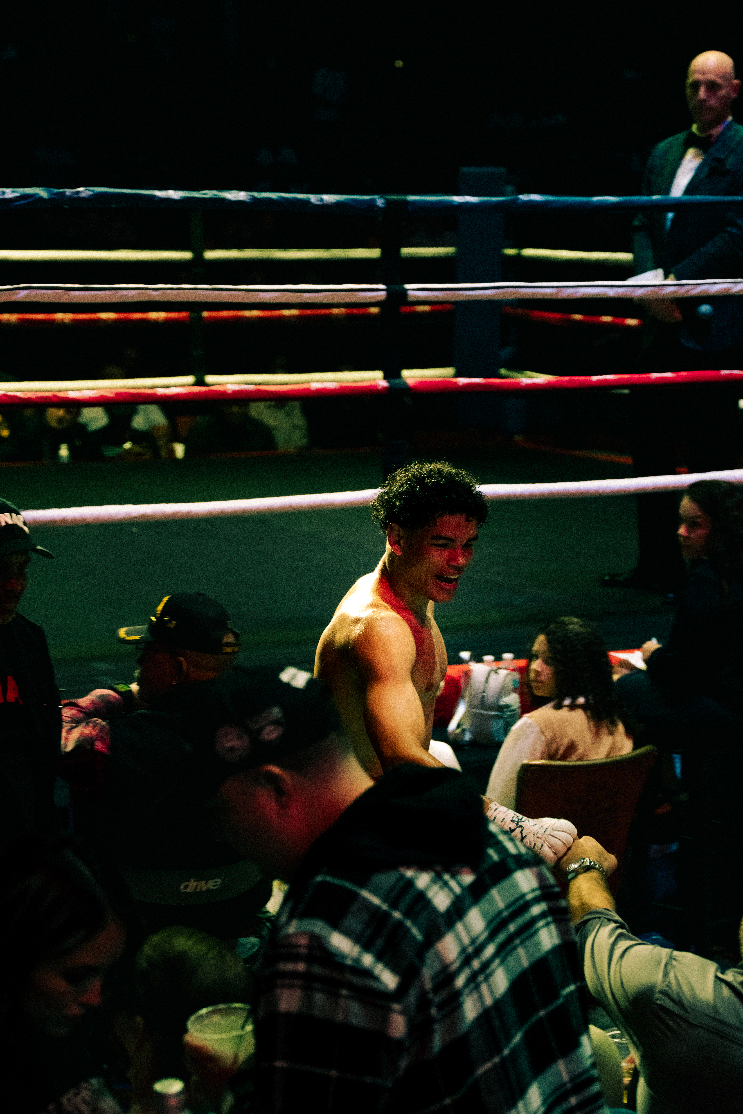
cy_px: 557
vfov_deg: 24.1
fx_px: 2614
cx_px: 372
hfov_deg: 16.2
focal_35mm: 84
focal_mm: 56.3
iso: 2000
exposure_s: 1/160
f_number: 2.8
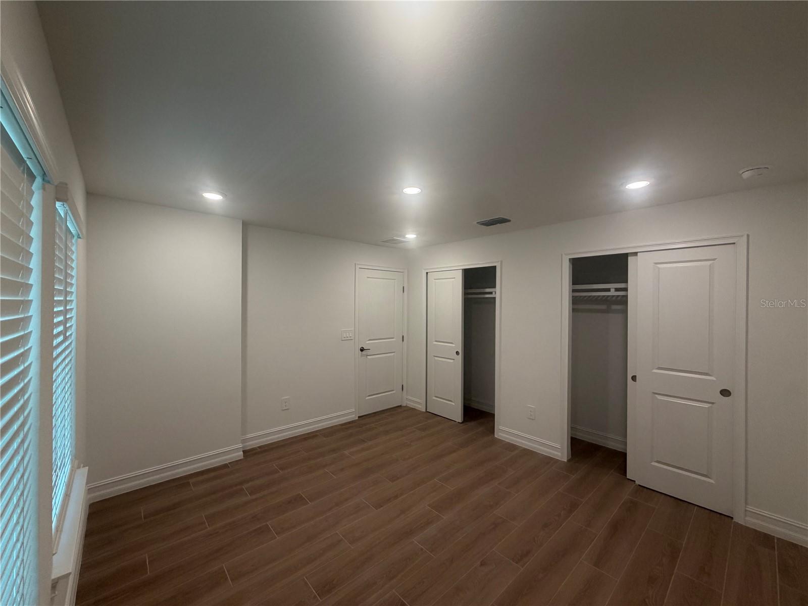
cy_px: 303
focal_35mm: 14
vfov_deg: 85.7
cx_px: 404
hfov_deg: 102.1
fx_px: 327
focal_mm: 2.22
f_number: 2.2
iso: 160
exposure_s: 1/120
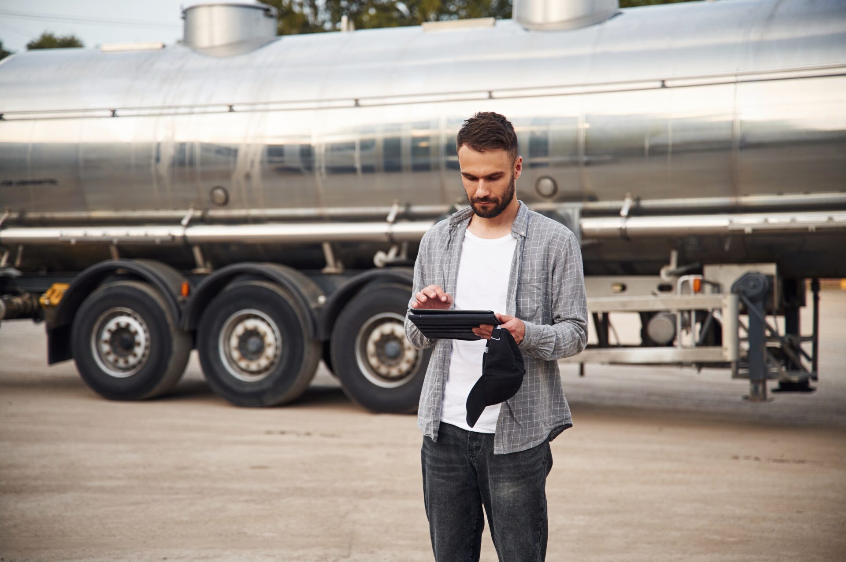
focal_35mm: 70
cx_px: 423
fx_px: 1644
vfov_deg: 19.4
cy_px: 281
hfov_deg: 28.9
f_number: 2.8
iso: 250
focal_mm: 70
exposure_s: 1/1600
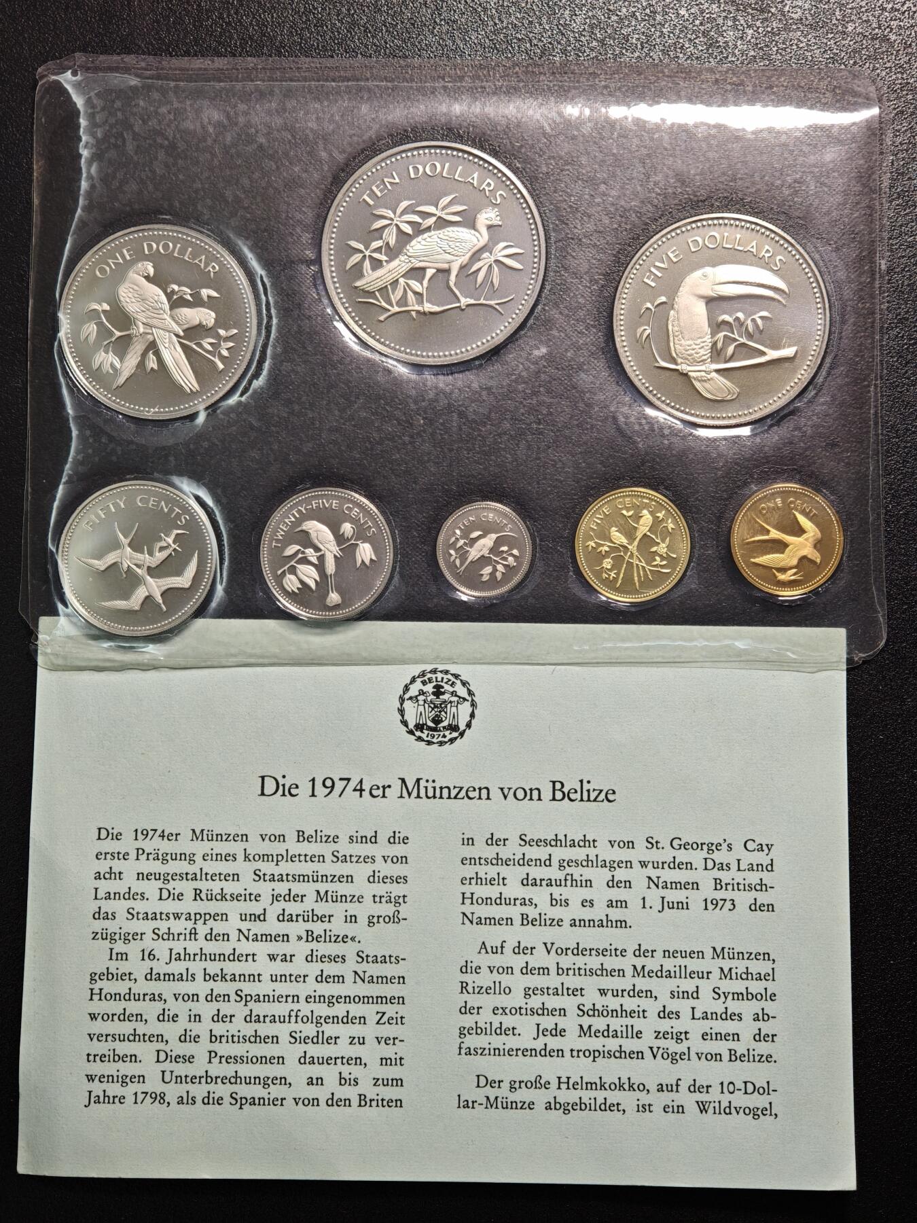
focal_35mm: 60
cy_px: 612
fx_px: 2119
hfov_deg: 24.4
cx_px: 458
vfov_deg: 32.2
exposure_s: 1/116
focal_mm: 9
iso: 500
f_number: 2
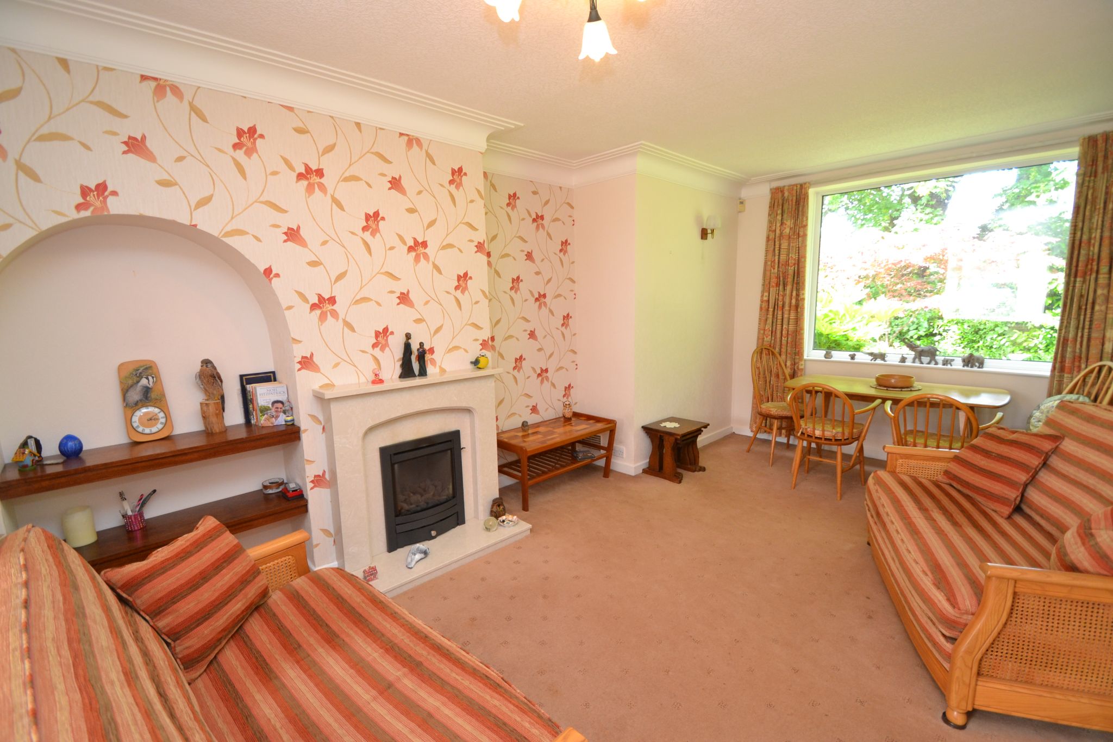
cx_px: 556
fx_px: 464
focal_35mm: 15
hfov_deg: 100.4
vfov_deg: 77.3
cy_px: 371
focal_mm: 10
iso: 640
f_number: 3.5
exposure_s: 1/60
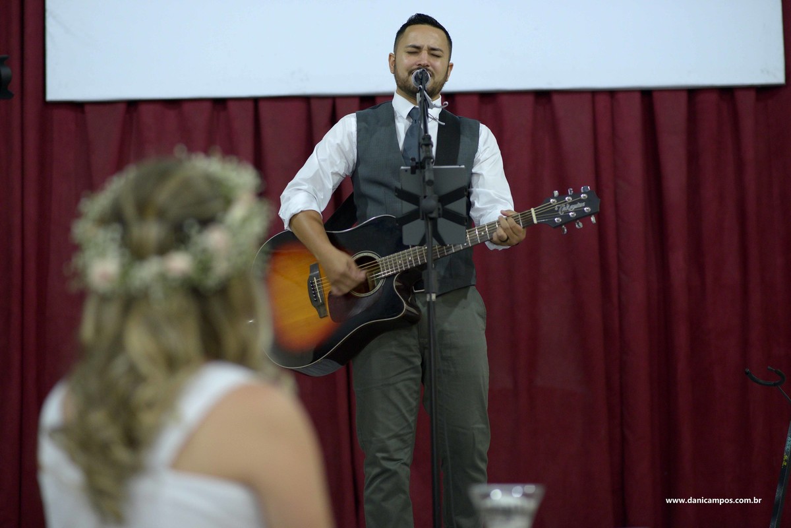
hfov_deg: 23.9
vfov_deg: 16.1
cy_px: 264
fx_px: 1867
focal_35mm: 85
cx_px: 396
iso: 2000
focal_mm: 85
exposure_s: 1/80
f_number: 2.2
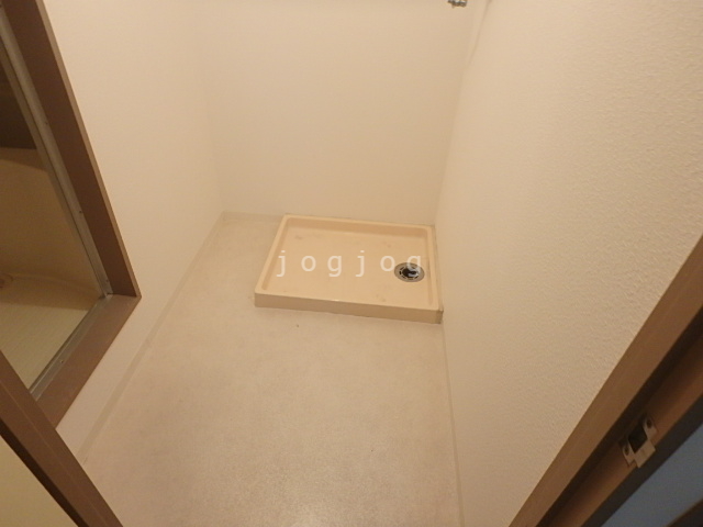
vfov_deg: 63.4
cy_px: 264
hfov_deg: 79.0
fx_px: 426
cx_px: 352
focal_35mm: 21
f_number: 3.5
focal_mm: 3.7
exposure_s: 1/30
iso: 250
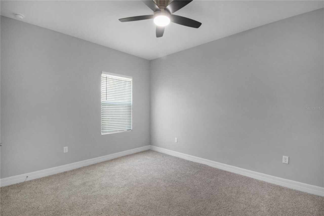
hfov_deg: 100.4
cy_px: 108
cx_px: 162
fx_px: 135
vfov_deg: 77.3
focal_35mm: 15
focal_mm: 10
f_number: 9
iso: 250
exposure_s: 1/10
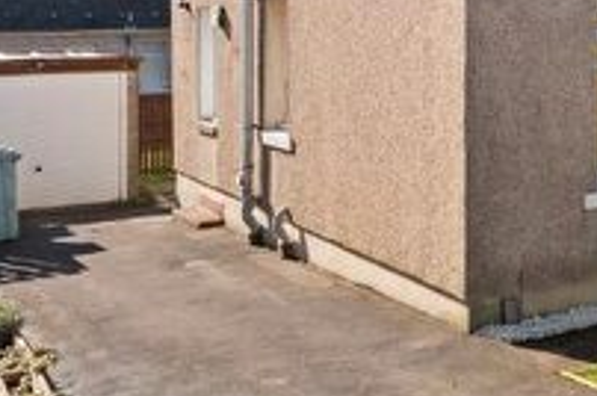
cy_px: -1
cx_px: 771
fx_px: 1122
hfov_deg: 25.7
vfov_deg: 19.4
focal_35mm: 68
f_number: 16
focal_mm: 13
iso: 800
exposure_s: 1/250
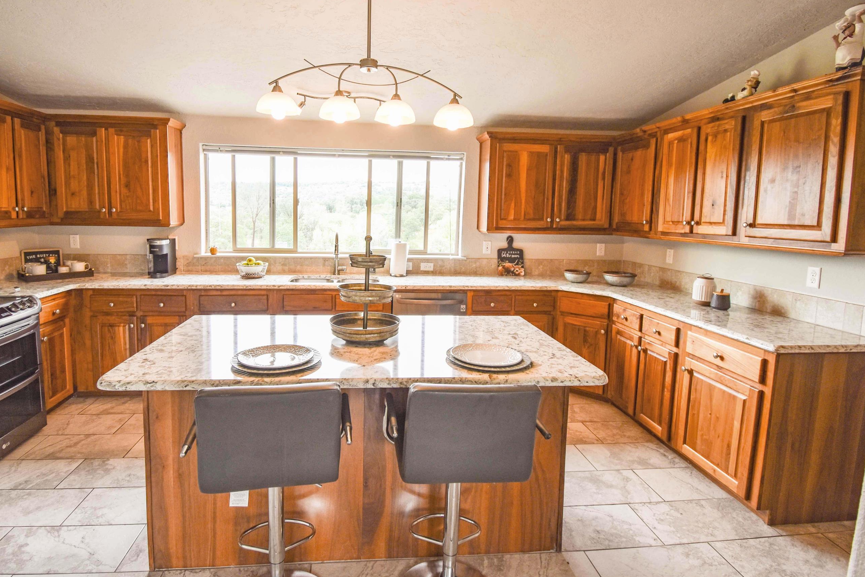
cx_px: 394
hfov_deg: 89.8
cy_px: 257
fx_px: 432
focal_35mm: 18
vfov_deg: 67.2
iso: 140
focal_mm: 10
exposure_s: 1/60
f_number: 4.5
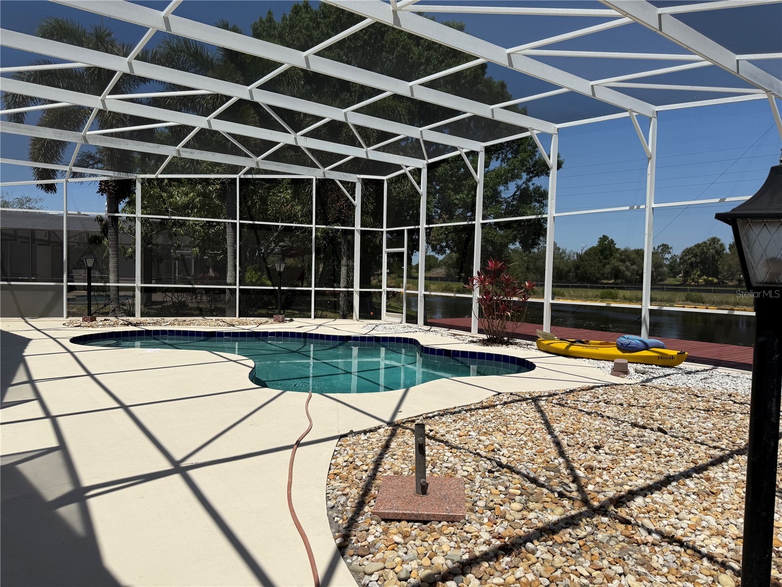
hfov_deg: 71.6
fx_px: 542
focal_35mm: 24
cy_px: 294
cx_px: 391
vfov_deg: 56.8
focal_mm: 6.76
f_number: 1.78
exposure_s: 1/5714
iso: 80
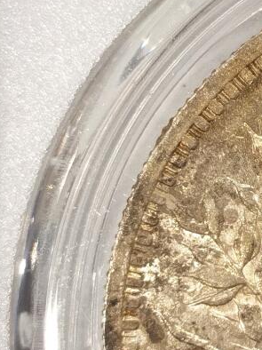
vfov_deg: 8.0
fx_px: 2495
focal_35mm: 247
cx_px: 475
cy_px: 123
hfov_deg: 5.9
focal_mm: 5.56
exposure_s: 1/100
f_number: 16
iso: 100
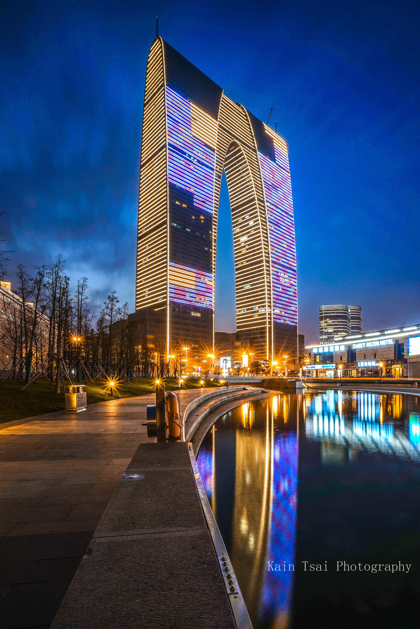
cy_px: 314
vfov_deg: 96.7
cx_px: 210
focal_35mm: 16
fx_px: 280
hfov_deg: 73.7
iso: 50
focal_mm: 16
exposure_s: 20
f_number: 22
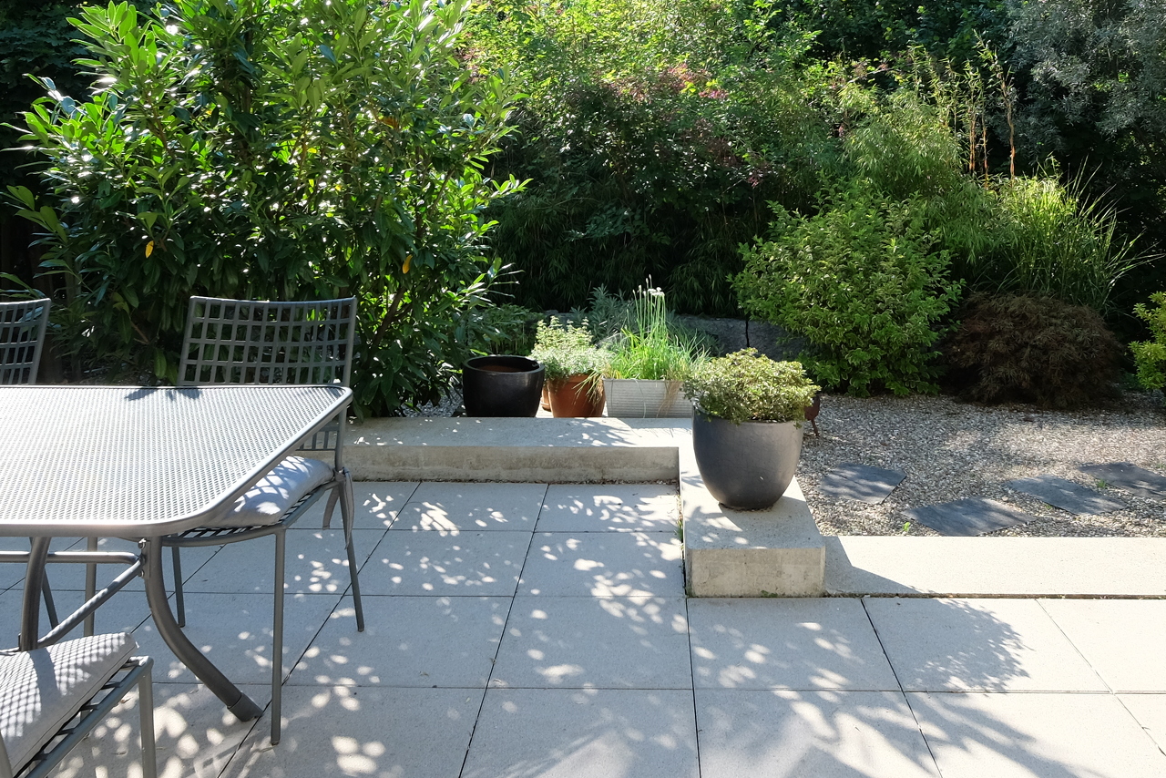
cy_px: 153
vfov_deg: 41.7
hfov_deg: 61.9
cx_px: 623
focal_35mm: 30
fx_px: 972
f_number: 5.6
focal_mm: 10
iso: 400
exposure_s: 1/220
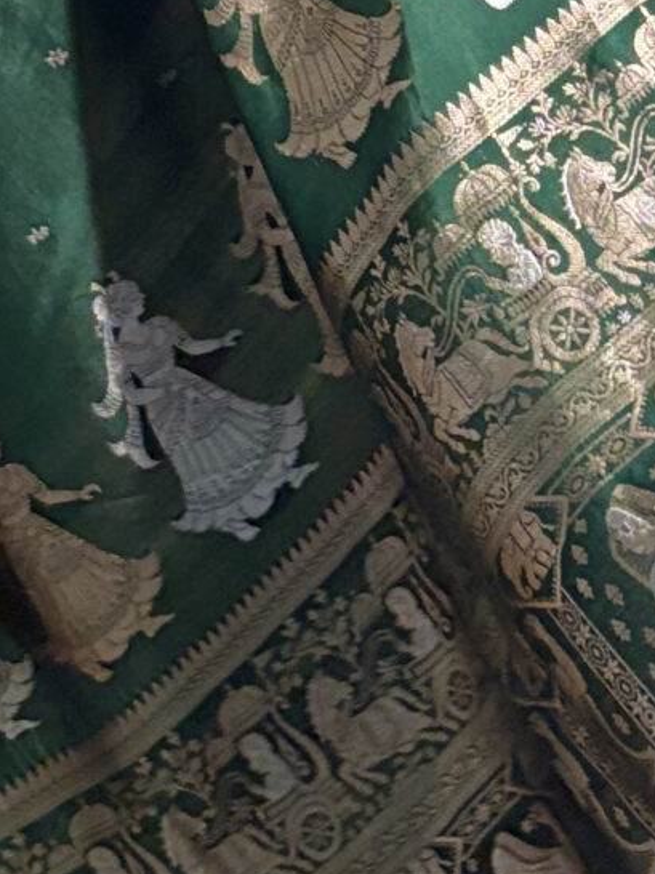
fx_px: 3080
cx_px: -258
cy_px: -219
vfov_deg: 15.5
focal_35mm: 122
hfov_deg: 11.7
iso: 320
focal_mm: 5.96
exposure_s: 1/50
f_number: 1.6
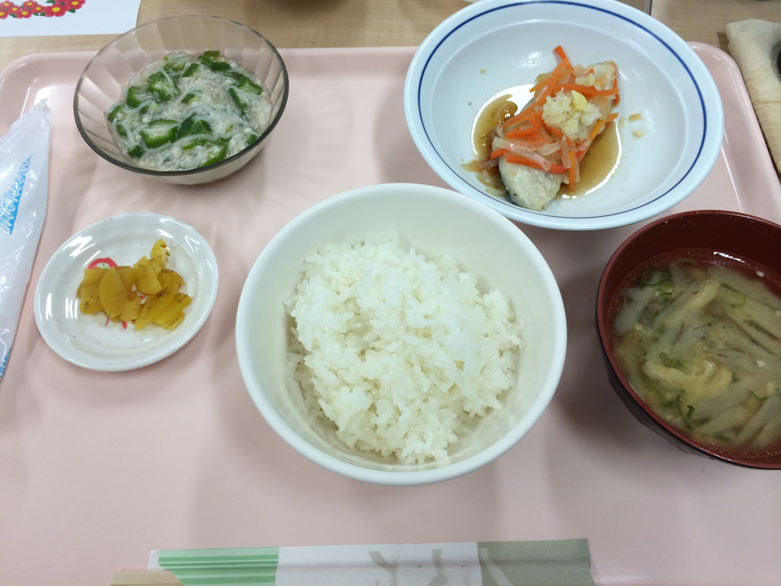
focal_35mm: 30
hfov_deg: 60.0
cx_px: 390
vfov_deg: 46.8
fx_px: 677
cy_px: 293
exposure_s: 1/60
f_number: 2.2
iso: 50
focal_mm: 4.12
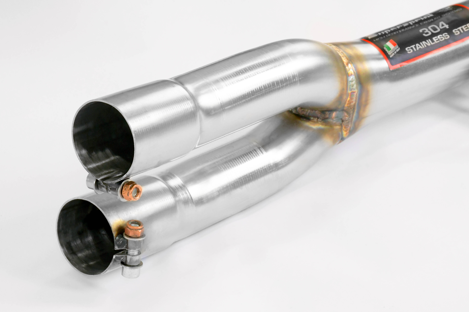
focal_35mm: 105
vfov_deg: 13.0
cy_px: 156
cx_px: 234
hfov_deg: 19.5
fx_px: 1368
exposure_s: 1/125
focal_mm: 70
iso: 2500
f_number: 13
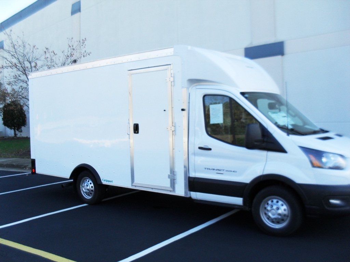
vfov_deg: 40.7
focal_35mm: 35
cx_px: 175
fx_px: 354
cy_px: 131
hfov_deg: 52.6
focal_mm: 6.3
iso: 100
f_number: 3.2
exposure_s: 1/350
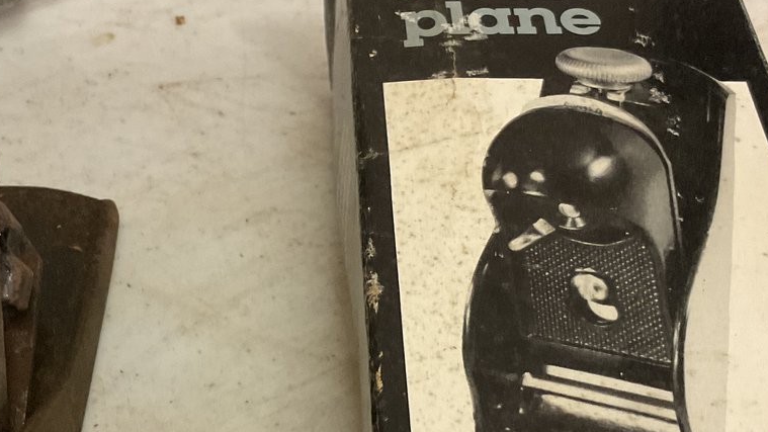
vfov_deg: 19.0
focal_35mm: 63
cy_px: 318
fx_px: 1283
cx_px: 364
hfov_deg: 33.3
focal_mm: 3
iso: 250
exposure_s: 1/60
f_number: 1.8
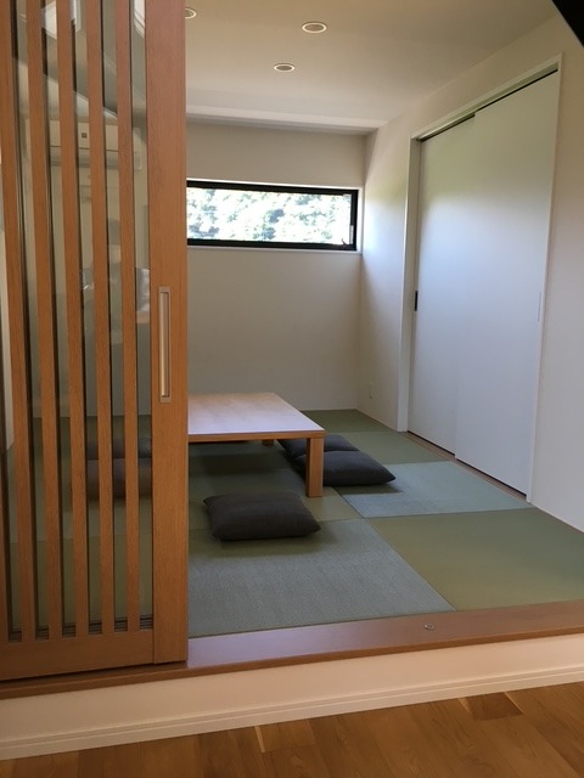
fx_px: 652
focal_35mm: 29
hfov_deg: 48.2
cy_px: 389
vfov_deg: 61.7
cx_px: 292
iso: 50
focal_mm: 4.15
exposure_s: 1/30
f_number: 2.2
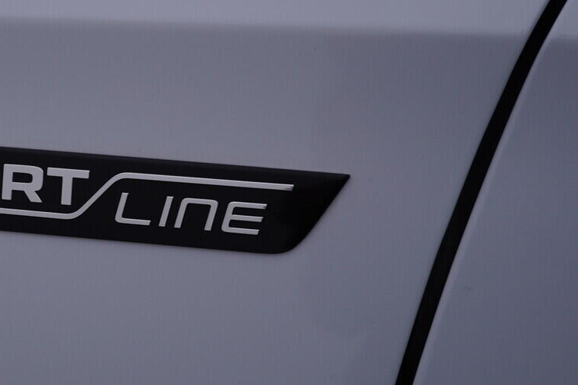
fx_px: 1108
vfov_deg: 19.7
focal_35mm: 69
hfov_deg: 28.4
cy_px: 185
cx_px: 83
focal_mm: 24
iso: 125
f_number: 5.6
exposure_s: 1/160
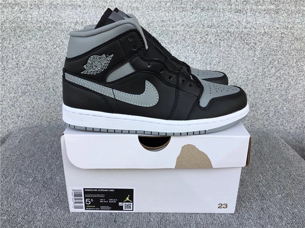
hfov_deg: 58.4
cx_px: 152
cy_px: 114
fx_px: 273
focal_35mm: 31
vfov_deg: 45.4
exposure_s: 1/100
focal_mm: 3.3
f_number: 2.4
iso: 25
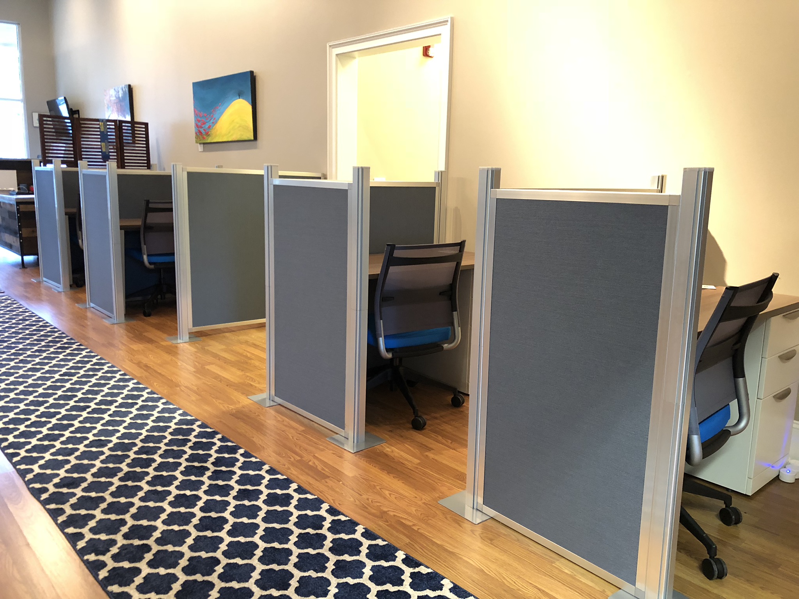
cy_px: 300
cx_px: 400
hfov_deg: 63.4
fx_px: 646
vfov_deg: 49.7
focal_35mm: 28
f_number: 1.8
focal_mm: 4
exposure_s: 1/6
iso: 80
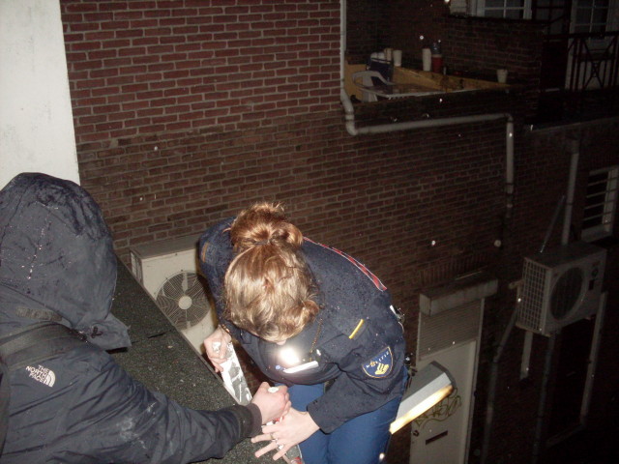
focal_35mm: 38
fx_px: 680
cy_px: 232
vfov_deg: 37.7
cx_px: 310
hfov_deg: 49.0
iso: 240
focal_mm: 6.3
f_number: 2.8
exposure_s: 1/45
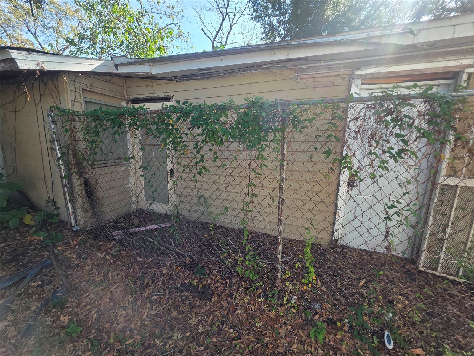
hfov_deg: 106.2
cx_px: 237
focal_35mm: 13
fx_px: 178
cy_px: 178
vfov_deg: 89.9
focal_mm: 2.2
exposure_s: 1/417
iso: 40
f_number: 1.9
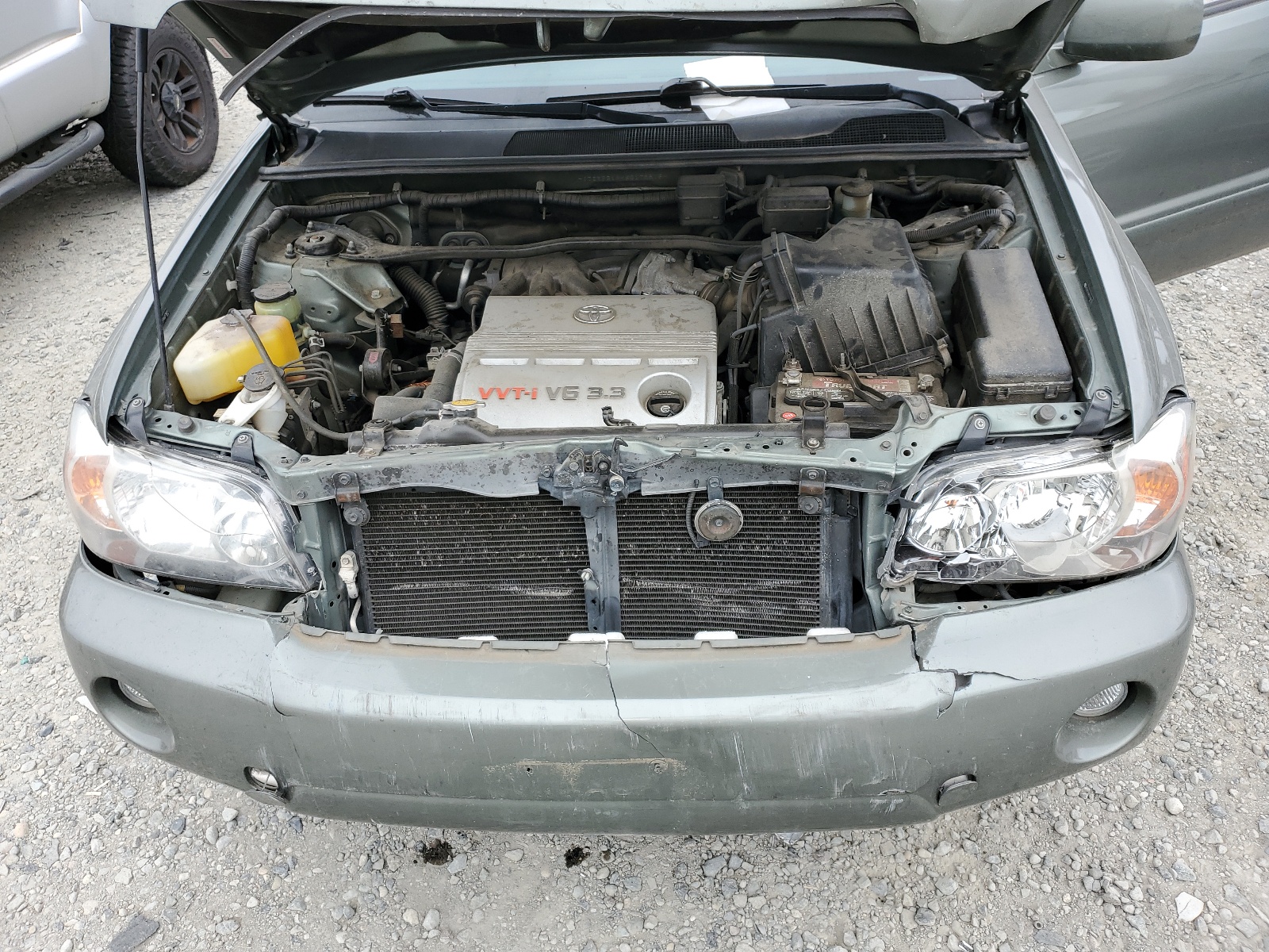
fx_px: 953
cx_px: 634
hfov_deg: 67.3
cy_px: 476
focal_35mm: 26
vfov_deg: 53.1
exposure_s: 1/476
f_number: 1.5
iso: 50
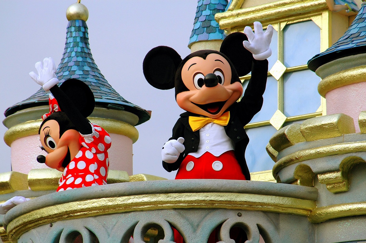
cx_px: 183
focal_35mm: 300
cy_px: 122
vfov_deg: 4.6
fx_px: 3047
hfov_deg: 6.9
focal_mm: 200
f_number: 5.6
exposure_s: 1/500
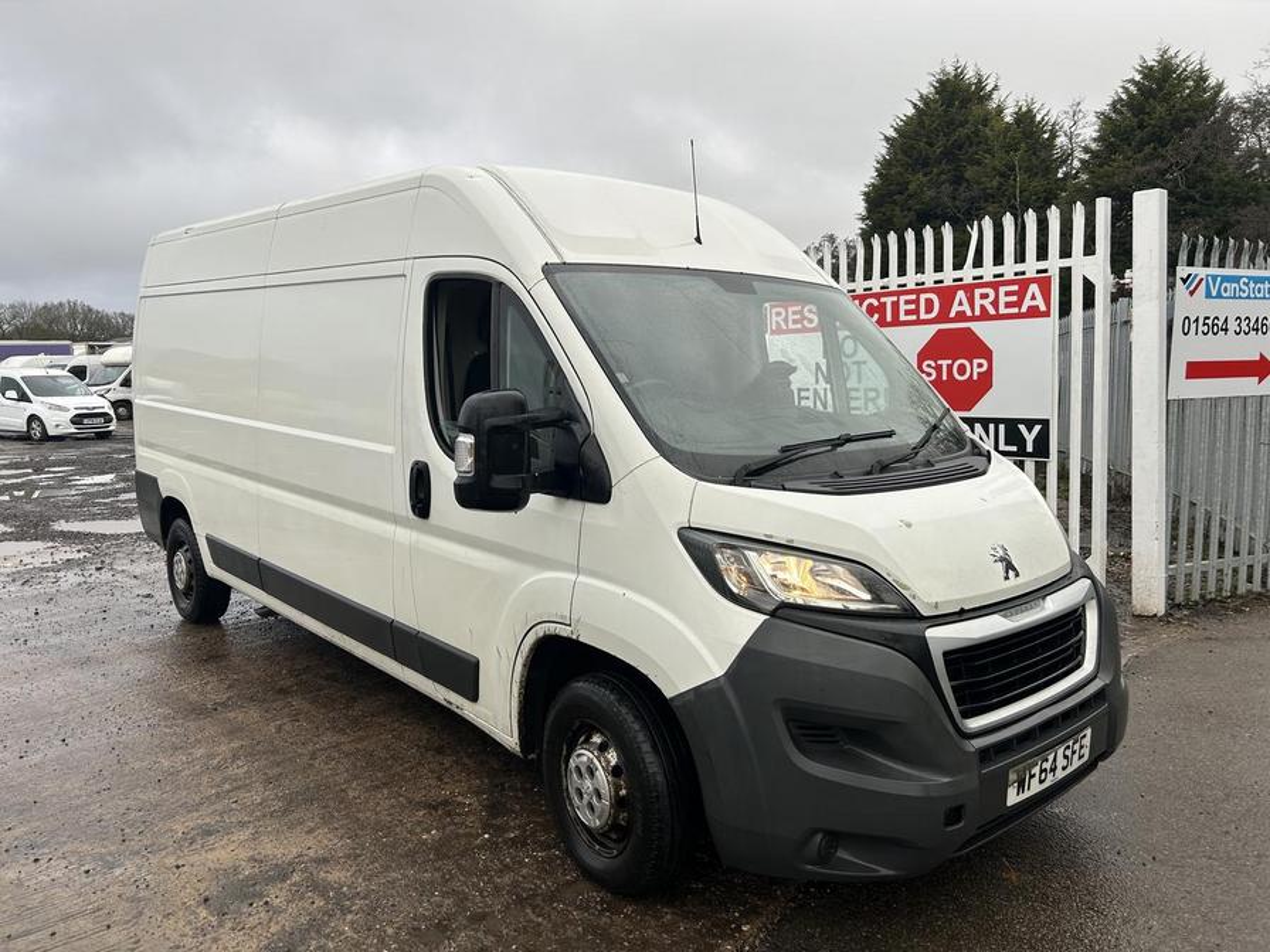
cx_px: 635
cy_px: 476
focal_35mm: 26
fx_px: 954
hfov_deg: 67.3
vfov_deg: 53.1
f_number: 1.5
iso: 50
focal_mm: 5.7
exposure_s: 1/662
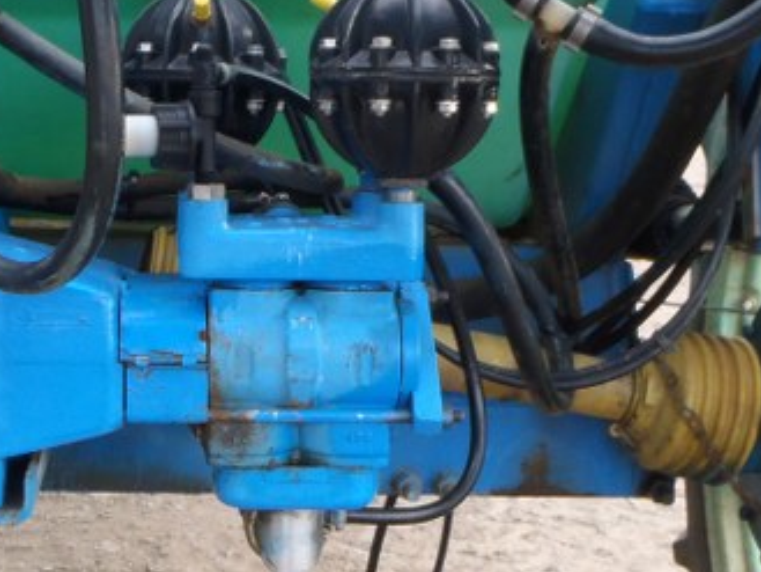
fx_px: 1495
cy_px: 271
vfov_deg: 21.6
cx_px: 224
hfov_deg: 28.3
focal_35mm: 68
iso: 100
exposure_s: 1/50
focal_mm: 5
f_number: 3.5
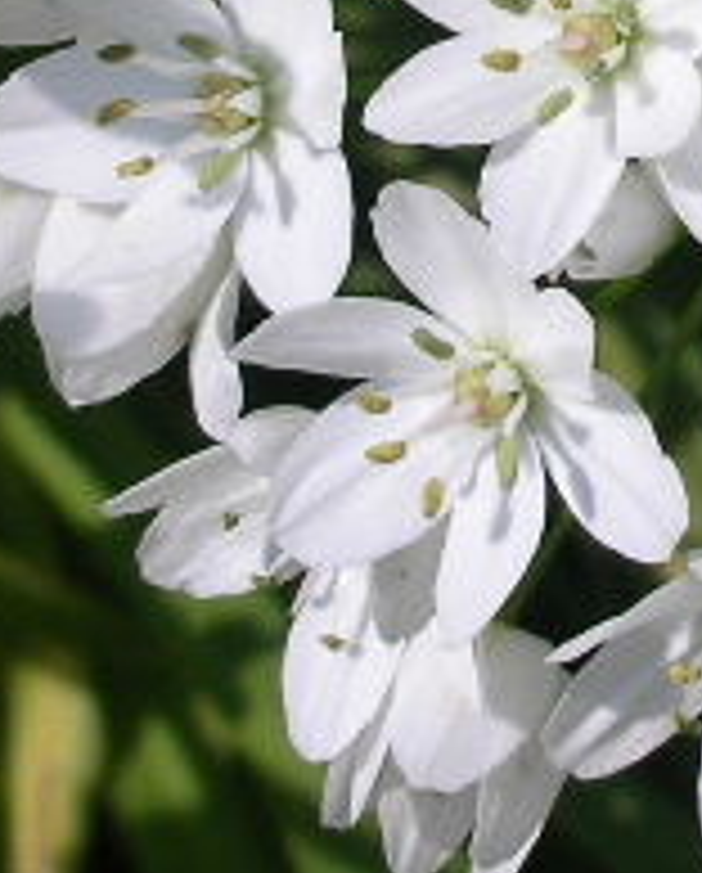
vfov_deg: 7.8
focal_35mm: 245
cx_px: 760
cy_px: -153
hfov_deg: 6.3
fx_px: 6343
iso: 50
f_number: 11.3
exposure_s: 1/106
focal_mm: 10.1
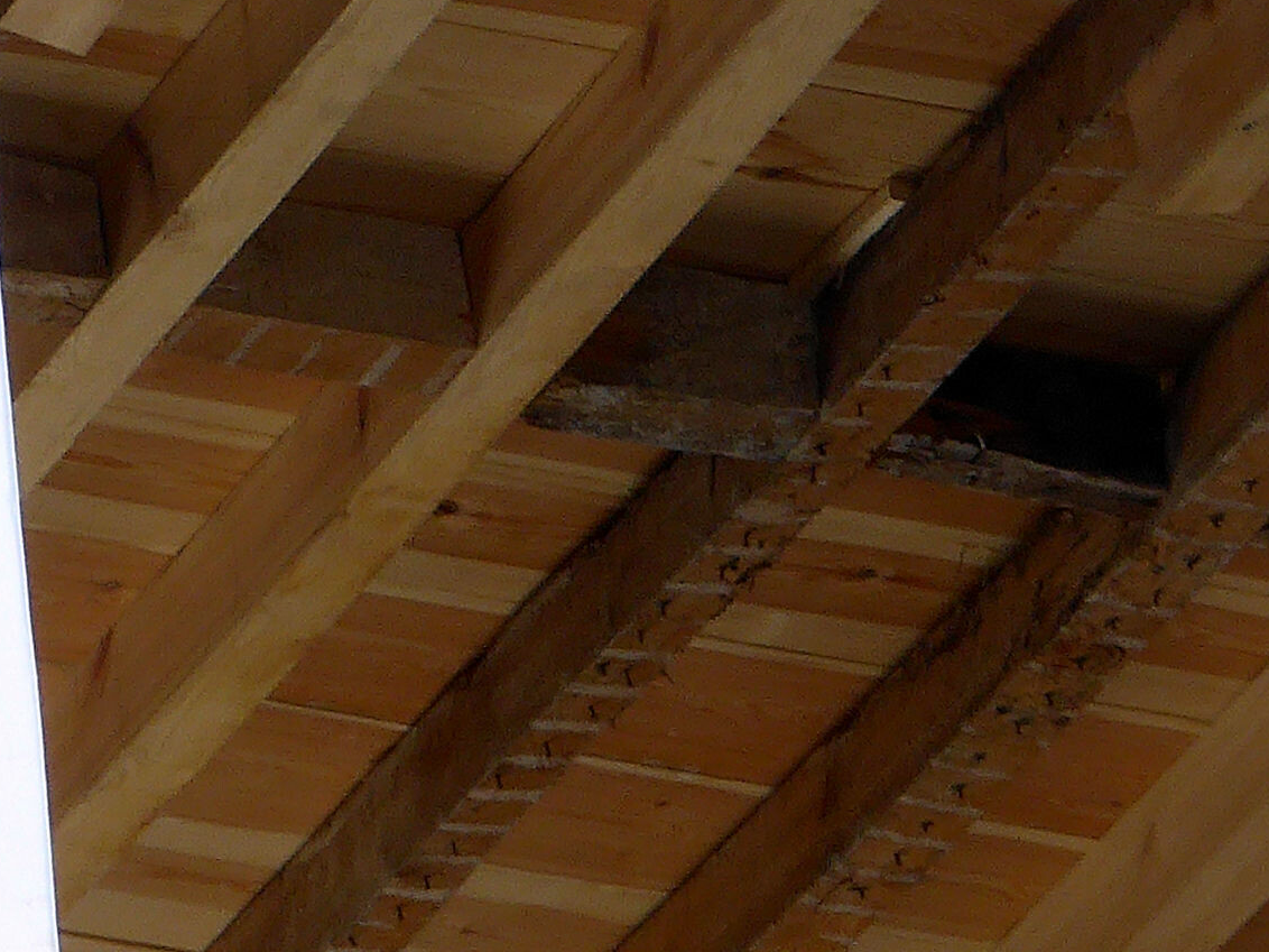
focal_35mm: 705
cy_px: 331
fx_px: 25845
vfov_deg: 2.1
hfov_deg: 2.8
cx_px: 674
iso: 100
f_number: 5.9
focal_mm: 42.8
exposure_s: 1/125
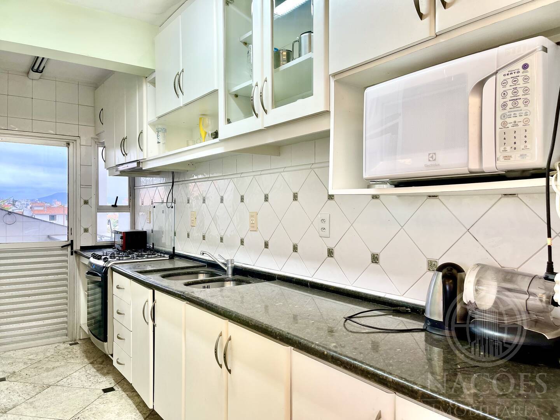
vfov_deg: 54.9
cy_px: 210
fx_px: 404
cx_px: 280
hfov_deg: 69.4
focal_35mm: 25
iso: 80
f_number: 1.6
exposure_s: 1/60
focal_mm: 5.1
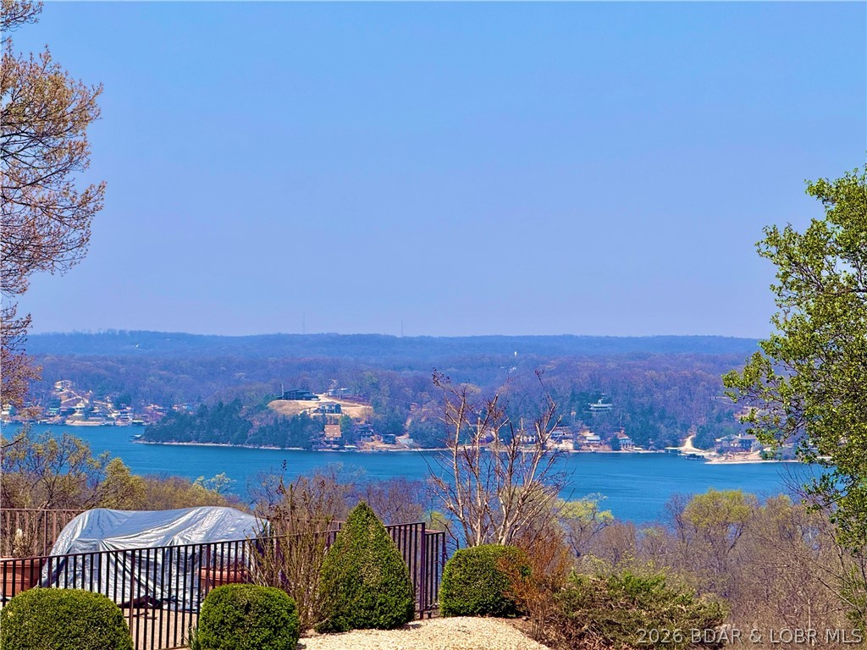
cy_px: 325
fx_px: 3006
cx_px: 434
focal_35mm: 120
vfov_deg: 12.3
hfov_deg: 16.4
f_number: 2.8
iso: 50
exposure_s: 1/1969
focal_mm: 15.66
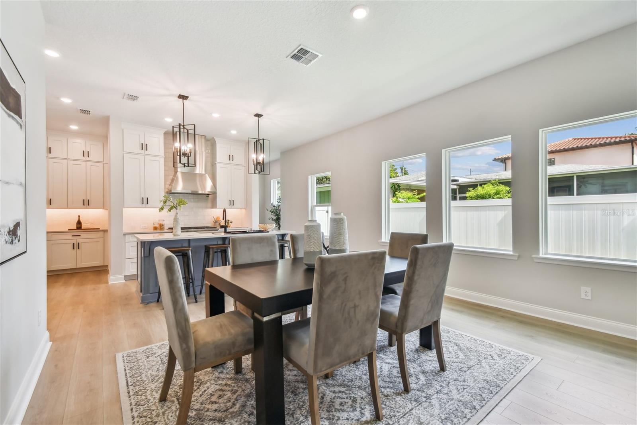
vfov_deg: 77.3
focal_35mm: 15
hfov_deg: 100.4
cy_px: 212
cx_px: 318
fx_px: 265
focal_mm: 10
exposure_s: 1/100
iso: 100
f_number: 6.3
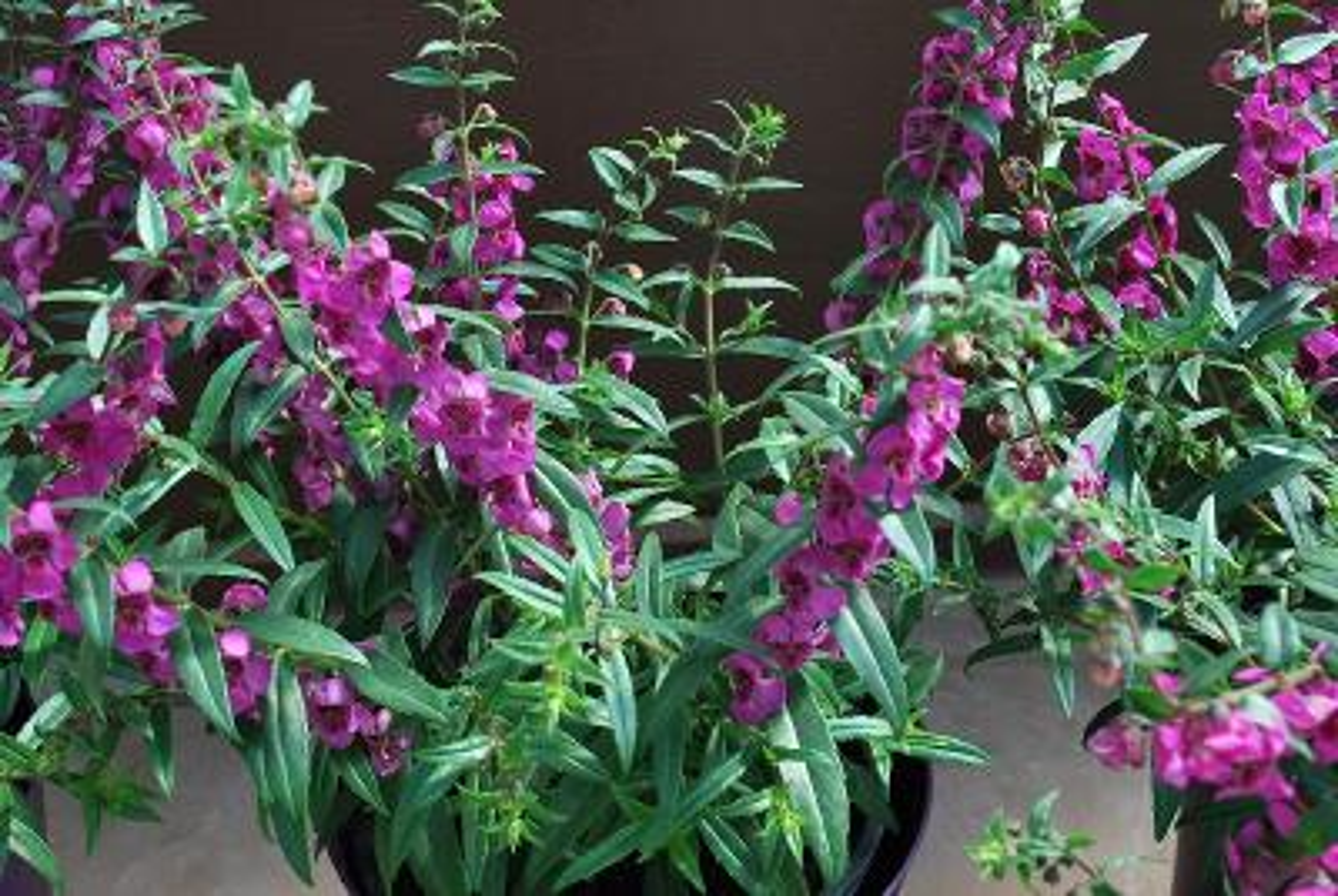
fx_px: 1563
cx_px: 669
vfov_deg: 32.0
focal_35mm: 42
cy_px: 448
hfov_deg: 46.3
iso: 160
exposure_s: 1/60
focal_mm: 28
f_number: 8
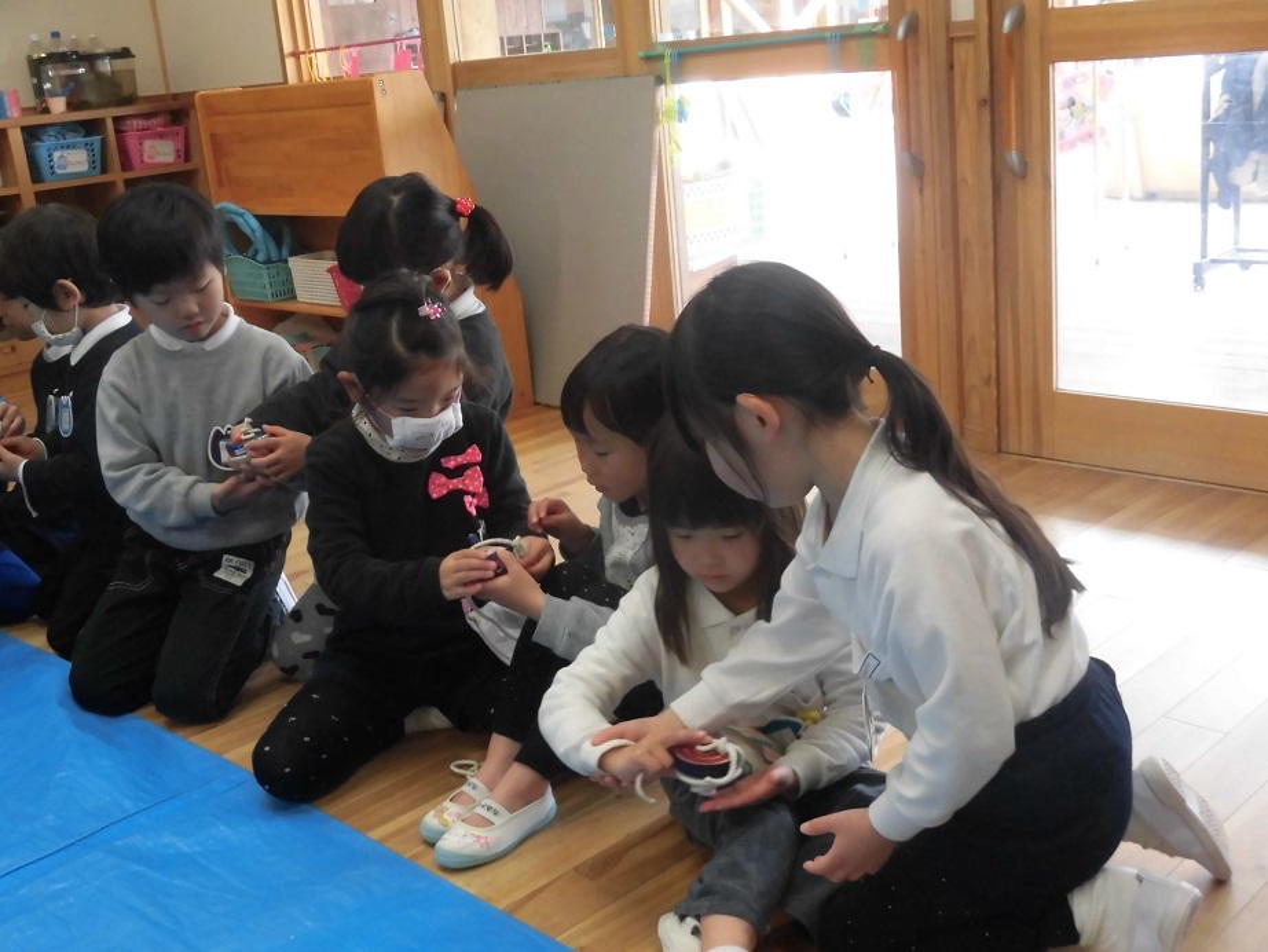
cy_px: 476
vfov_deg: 33.6
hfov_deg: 43.8
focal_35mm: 43
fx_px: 1576
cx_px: 634
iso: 320
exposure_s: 1/50
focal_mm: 7.72
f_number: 3.8
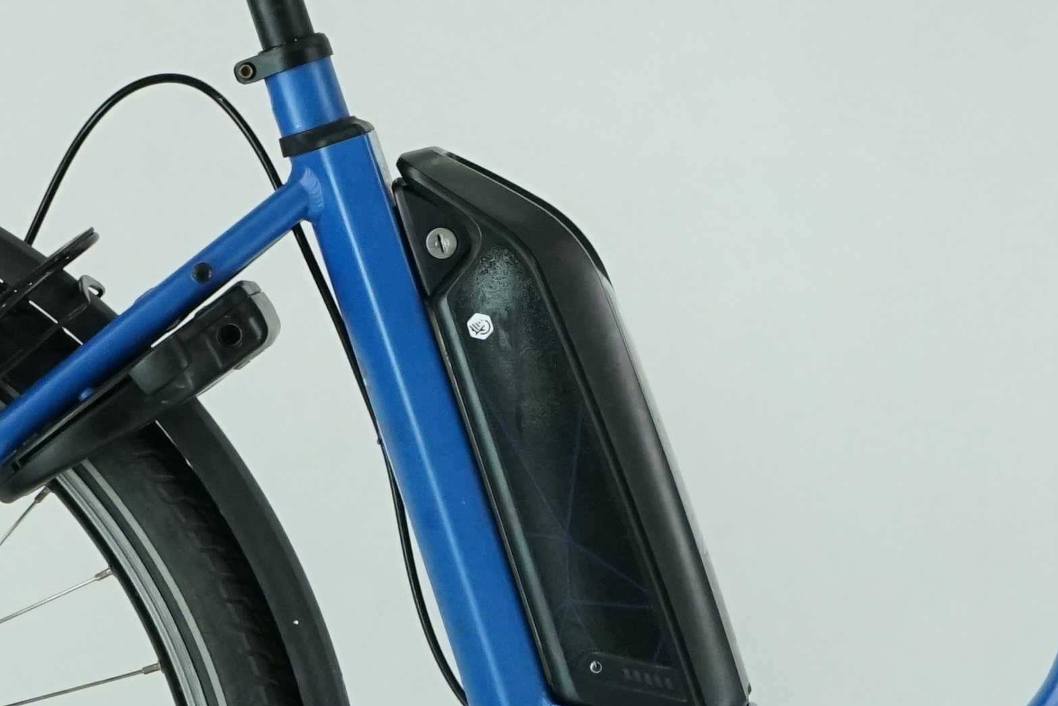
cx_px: 762
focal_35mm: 249
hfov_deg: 8.3
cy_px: 383
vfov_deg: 5.5
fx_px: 7317
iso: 2000
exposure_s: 1/200
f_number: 8
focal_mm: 65
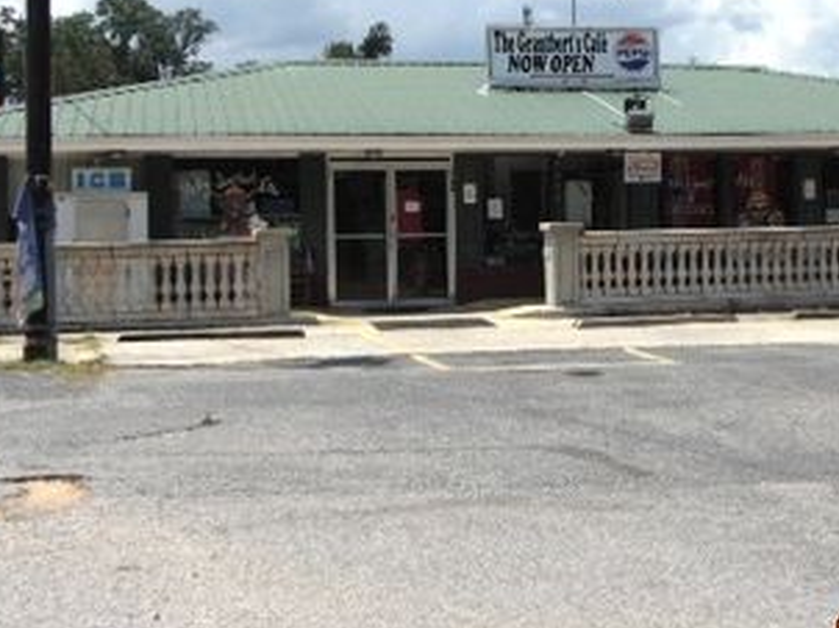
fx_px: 1405
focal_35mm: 58
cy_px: 218
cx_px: 522
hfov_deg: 33.1
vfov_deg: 25.1
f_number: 8.3
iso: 80
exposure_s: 1/320
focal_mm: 6.3
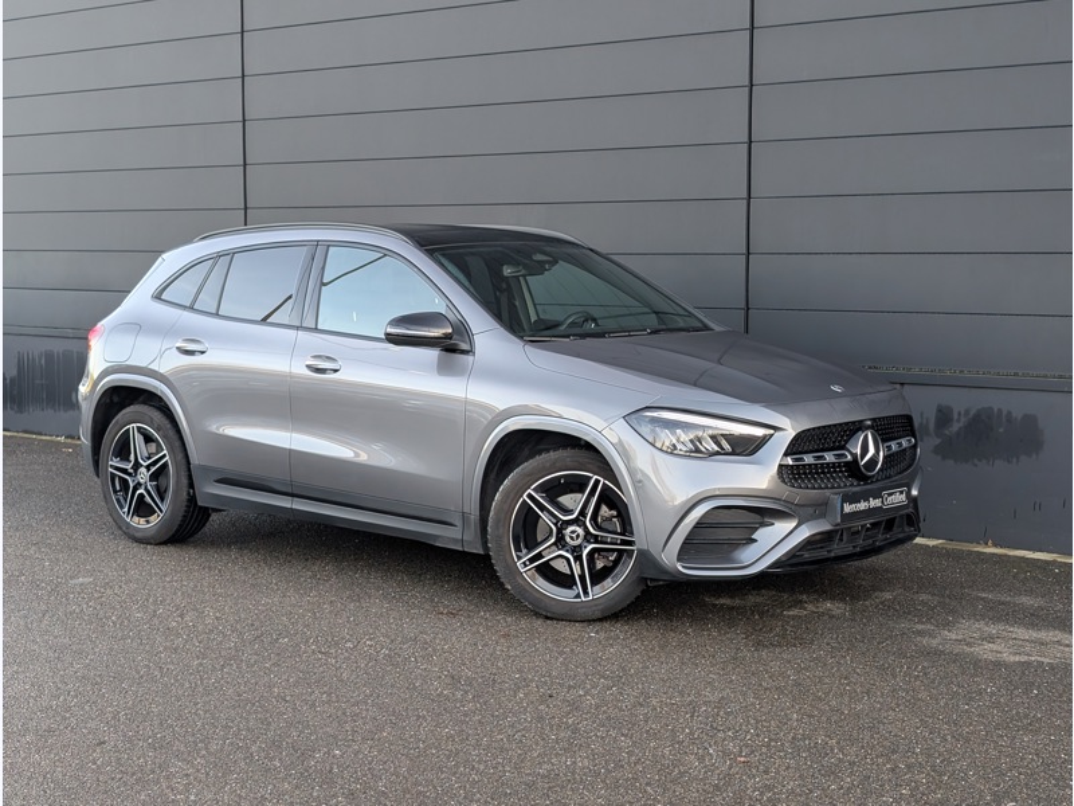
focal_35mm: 49
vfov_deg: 29.7
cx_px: 537
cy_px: 403
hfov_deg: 38.9
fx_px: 1520
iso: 115
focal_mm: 6.9
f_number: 1.68
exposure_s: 1/376
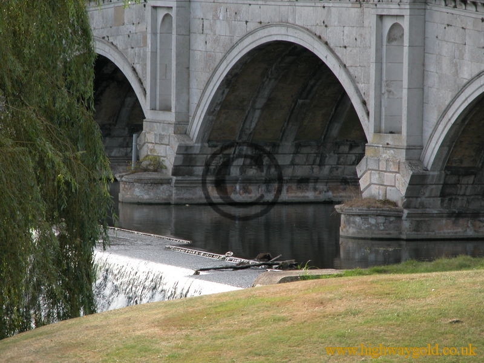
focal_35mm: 276
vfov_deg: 5.4
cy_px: 182
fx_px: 3859
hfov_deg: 7.2
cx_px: 242
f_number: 4.7
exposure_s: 1/179
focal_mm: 71.2
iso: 100
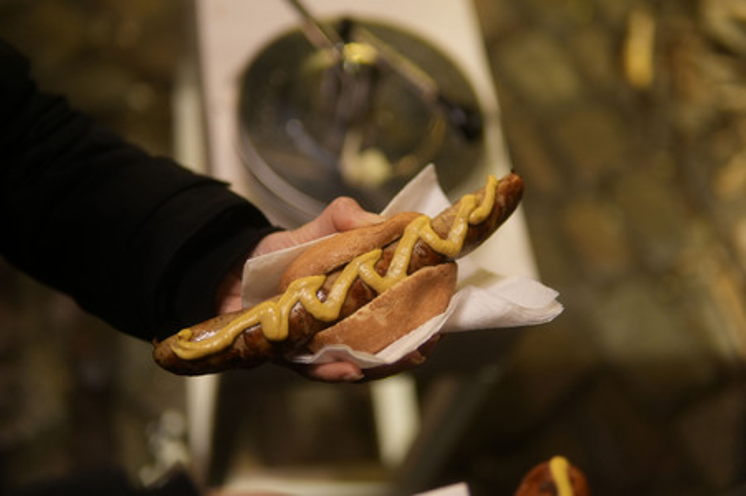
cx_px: 373
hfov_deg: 43.6
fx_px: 932
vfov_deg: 29.8
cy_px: 248
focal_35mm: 45
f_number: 1.4
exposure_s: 1/60
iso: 640
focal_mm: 30
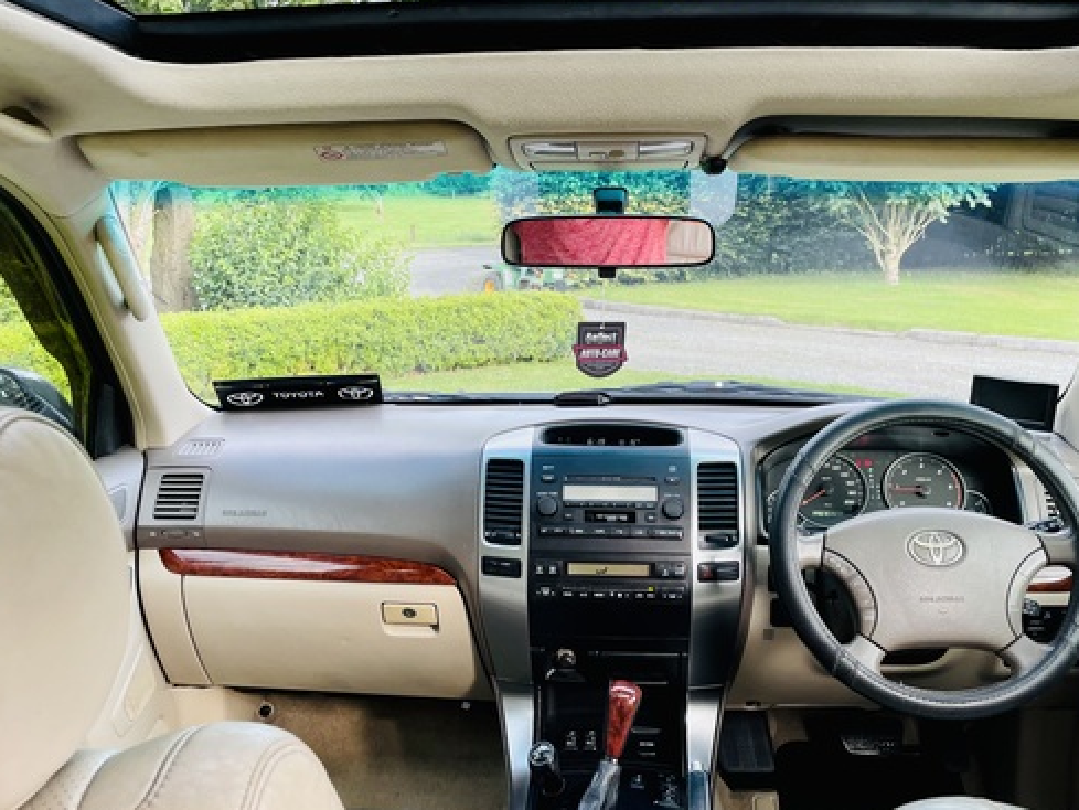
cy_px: 402
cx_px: 543
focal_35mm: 34
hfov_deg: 53.9
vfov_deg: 41.8
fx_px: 1060
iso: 64
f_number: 1.6
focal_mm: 4.2
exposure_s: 1/121
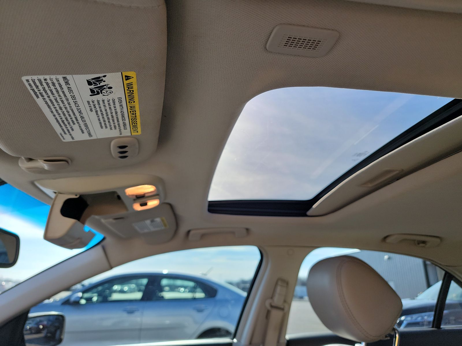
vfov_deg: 56.8
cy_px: 173
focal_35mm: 24
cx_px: 231
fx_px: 320
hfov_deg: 71.6
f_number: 1.8
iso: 50
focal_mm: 6.7
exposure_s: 1/149
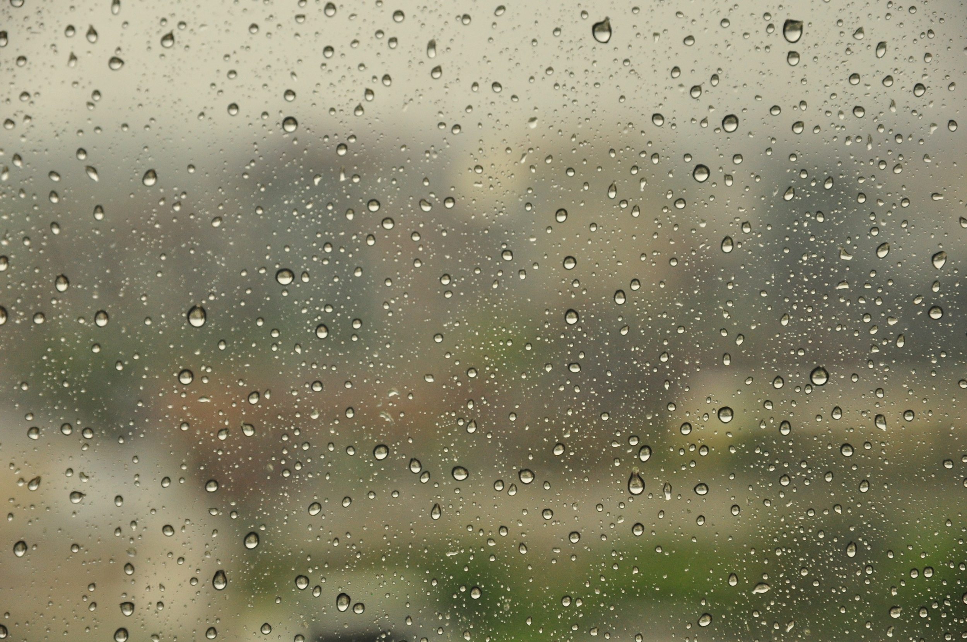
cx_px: 484
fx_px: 3420
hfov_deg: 16.1
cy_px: 321
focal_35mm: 128
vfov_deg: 10.7
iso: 800
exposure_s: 1/250
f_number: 5.6
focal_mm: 85
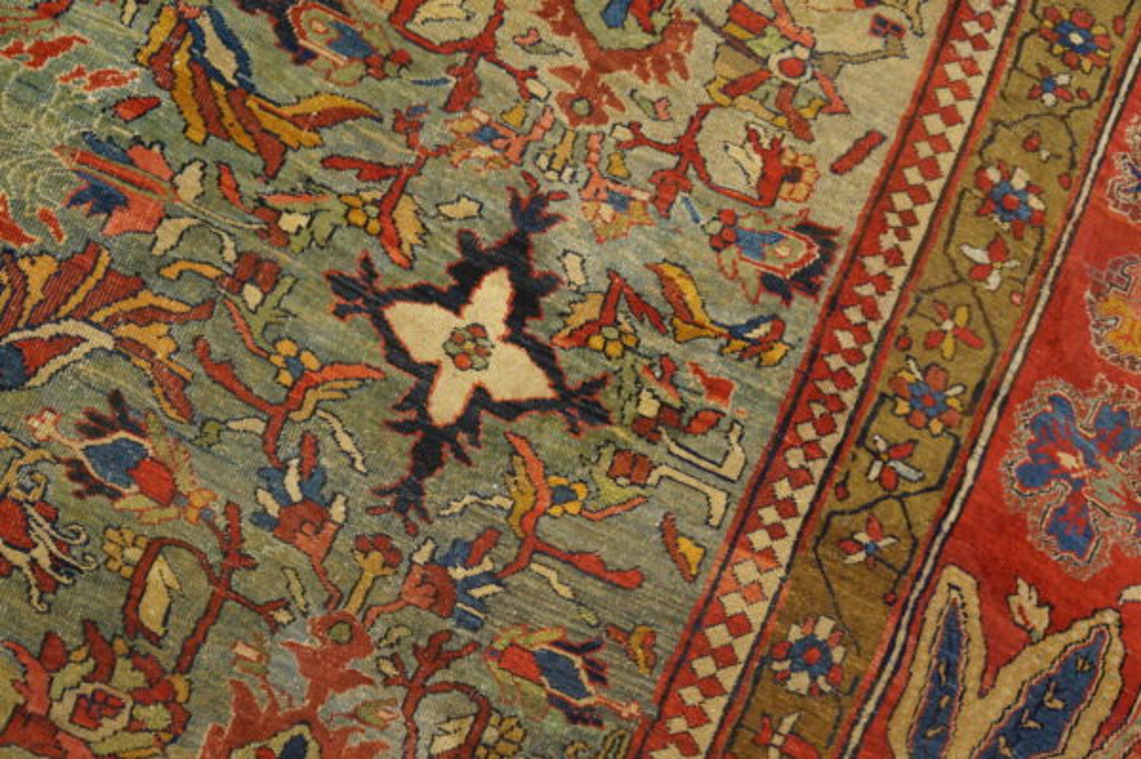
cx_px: 570
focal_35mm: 27
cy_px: 380
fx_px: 855
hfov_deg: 67.4
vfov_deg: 47.9
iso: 3200
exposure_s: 1/160
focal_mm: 18
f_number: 4
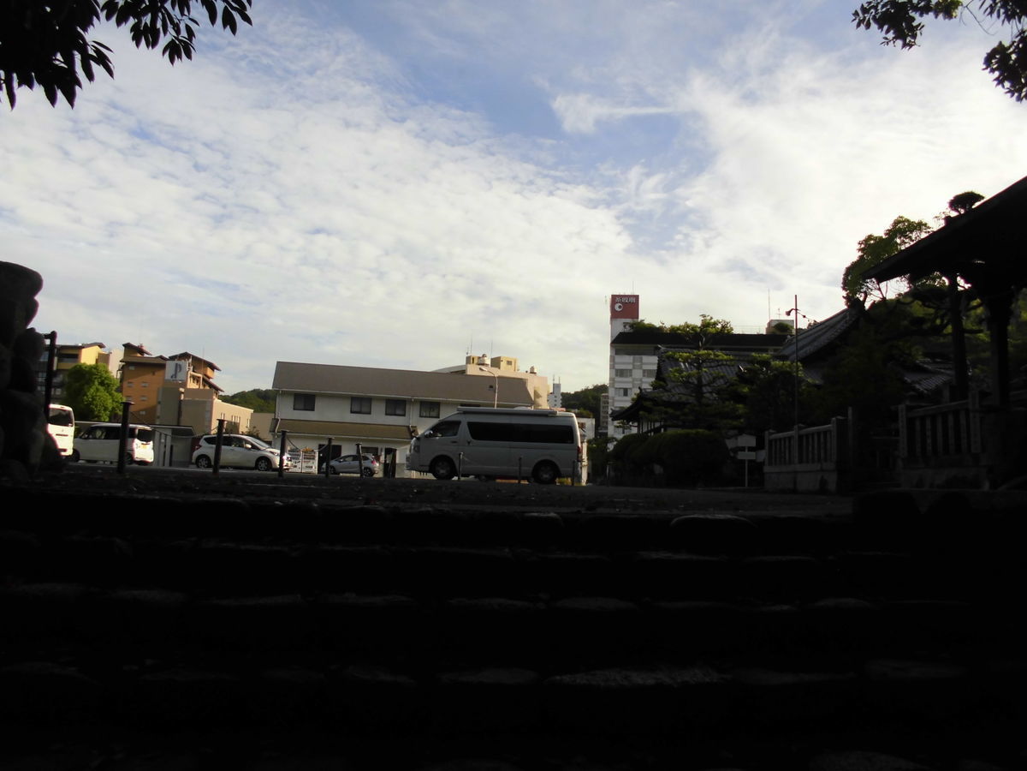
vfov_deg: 53.1
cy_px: 386
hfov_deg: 67.3
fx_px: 771
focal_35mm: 26
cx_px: 514
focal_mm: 4.6
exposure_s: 1/400
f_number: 3.5
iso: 100
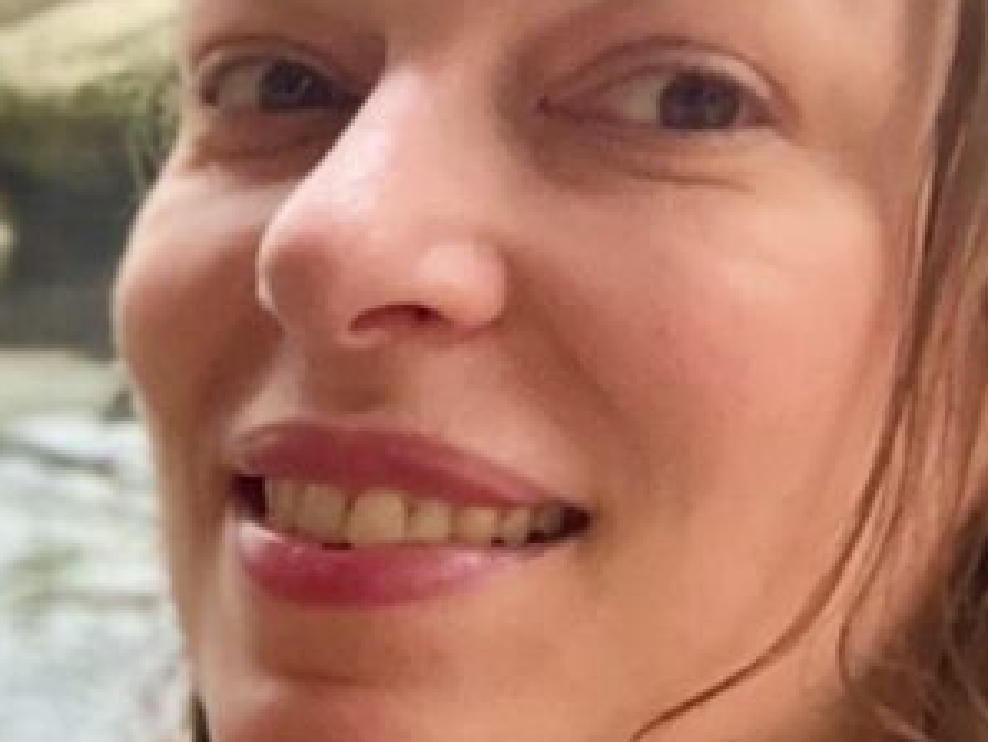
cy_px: 914
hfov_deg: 17.5
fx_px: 2942
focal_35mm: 103
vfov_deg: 13.9
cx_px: -411
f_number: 2.2
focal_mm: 2.71
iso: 400
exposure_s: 1/40
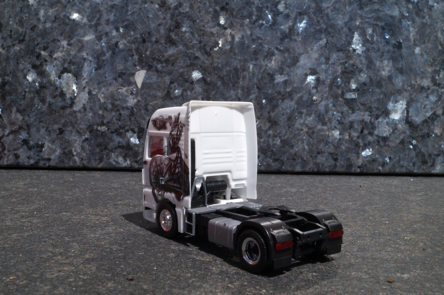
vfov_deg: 31.9
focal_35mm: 42
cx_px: 222
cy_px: 148
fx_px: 518
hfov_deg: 46.4
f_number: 25
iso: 160
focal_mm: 28
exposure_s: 1/60
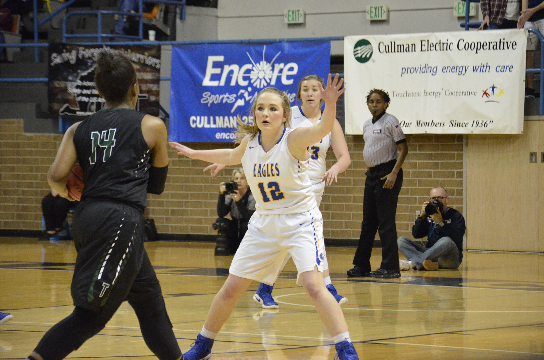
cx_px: 272
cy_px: 180
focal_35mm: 158
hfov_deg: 13.1
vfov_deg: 8.7
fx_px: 2375
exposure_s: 1/400
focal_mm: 105
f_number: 5.6
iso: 4000
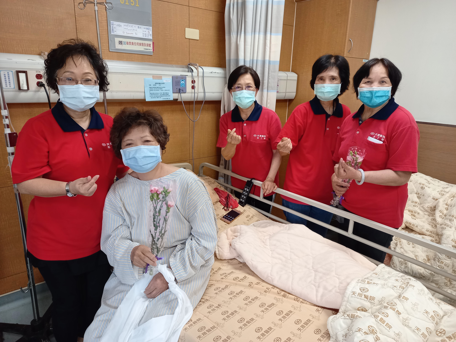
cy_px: 171
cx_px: 228
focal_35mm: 25
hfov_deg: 69.4
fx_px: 329
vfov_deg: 54.9
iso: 200
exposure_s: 1/59
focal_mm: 4.6
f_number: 2
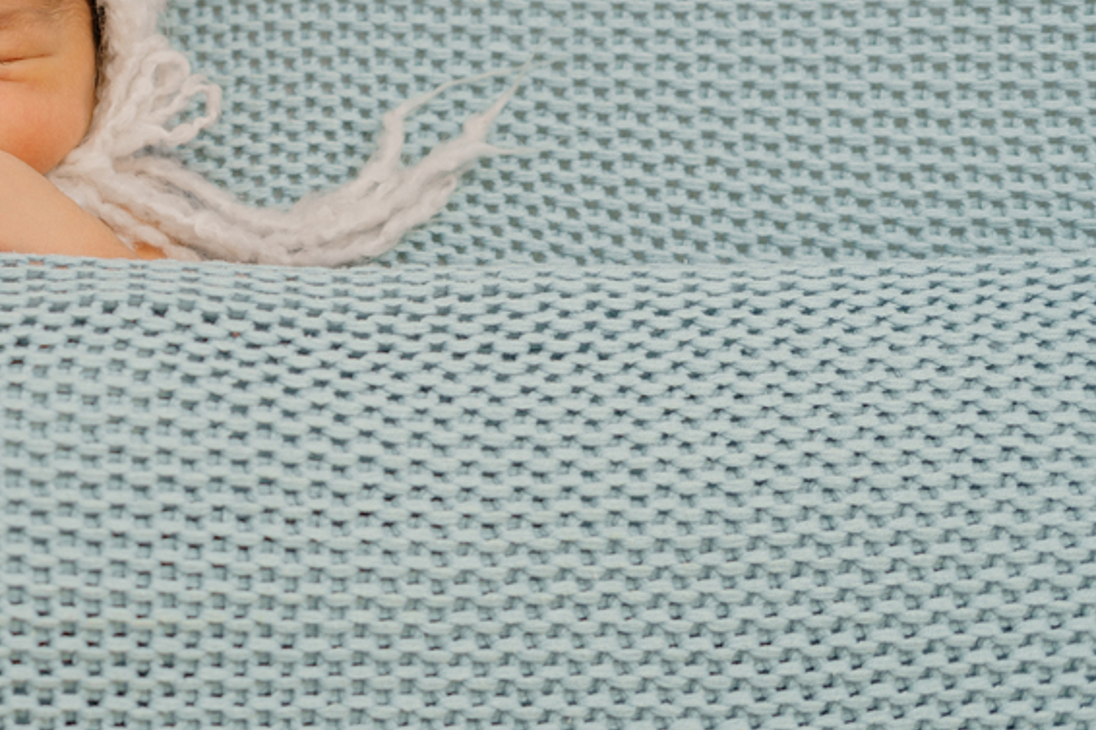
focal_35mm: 106
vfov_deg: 12.8
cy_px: 106
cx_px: -56
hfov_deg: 18.7
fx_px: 3226
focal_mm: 50
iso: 320
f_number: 3.5
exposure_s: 1/200
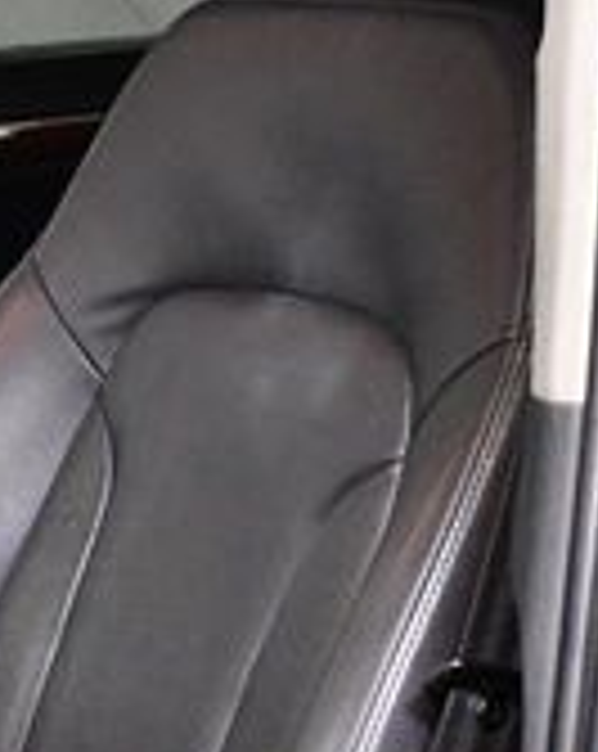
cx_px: -99
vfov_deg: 14.8
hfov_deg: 11.6
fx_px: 2884
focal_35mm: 130
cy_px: 556
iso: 2500
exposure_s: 1/125
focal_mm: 18
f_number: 3.5
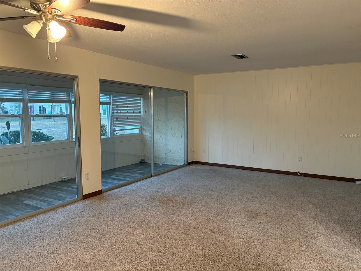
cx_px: 180
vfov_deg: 53.1
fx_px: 271
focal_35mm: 26
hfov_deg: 67.3
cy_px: 136
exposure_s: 1/60
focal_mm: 5.96
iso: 250
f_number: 1.6
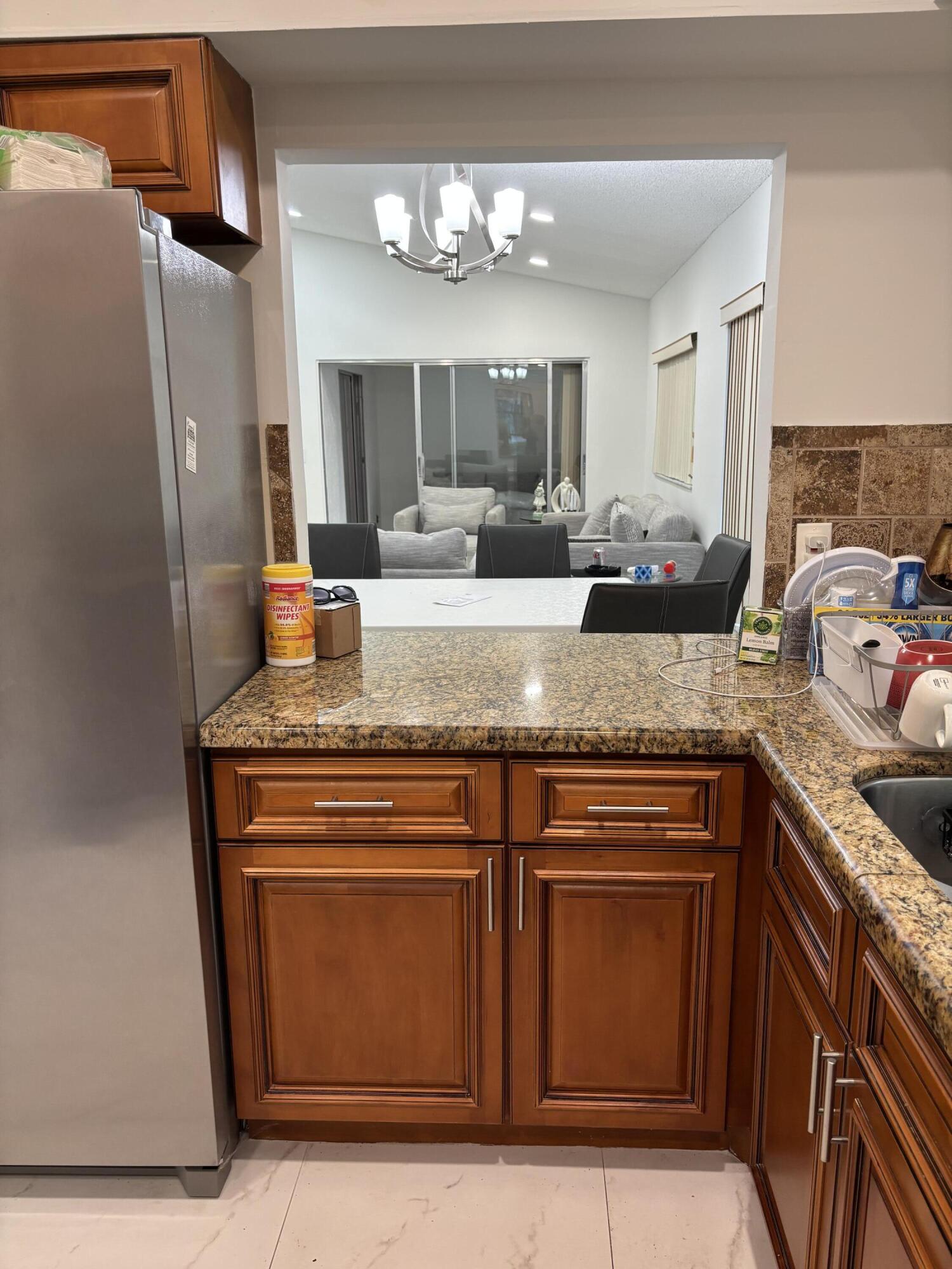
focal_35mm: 26
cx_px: 476
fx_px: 953
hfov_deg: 53.1
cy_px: 634
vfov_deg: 67.3
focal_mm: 5.96
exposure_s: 1/60
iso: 100
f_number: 1.6
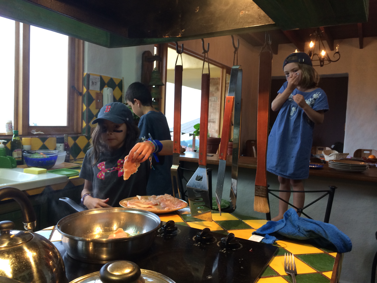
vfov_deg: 46.8
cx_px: 188
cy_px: 142
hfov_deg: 60.0
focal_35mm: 30
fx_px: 327
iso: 100
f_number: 2.2
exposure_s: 1/30
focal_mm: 4.12
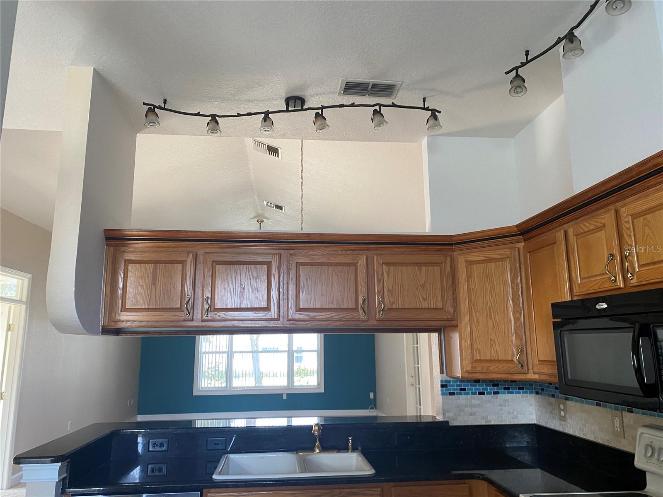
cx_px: 332
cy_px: 248
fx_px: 498
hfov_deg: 67.3
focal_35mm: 26
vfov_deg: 53.1
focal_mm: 4.25
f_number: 1.8
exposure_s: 1/60
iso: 200
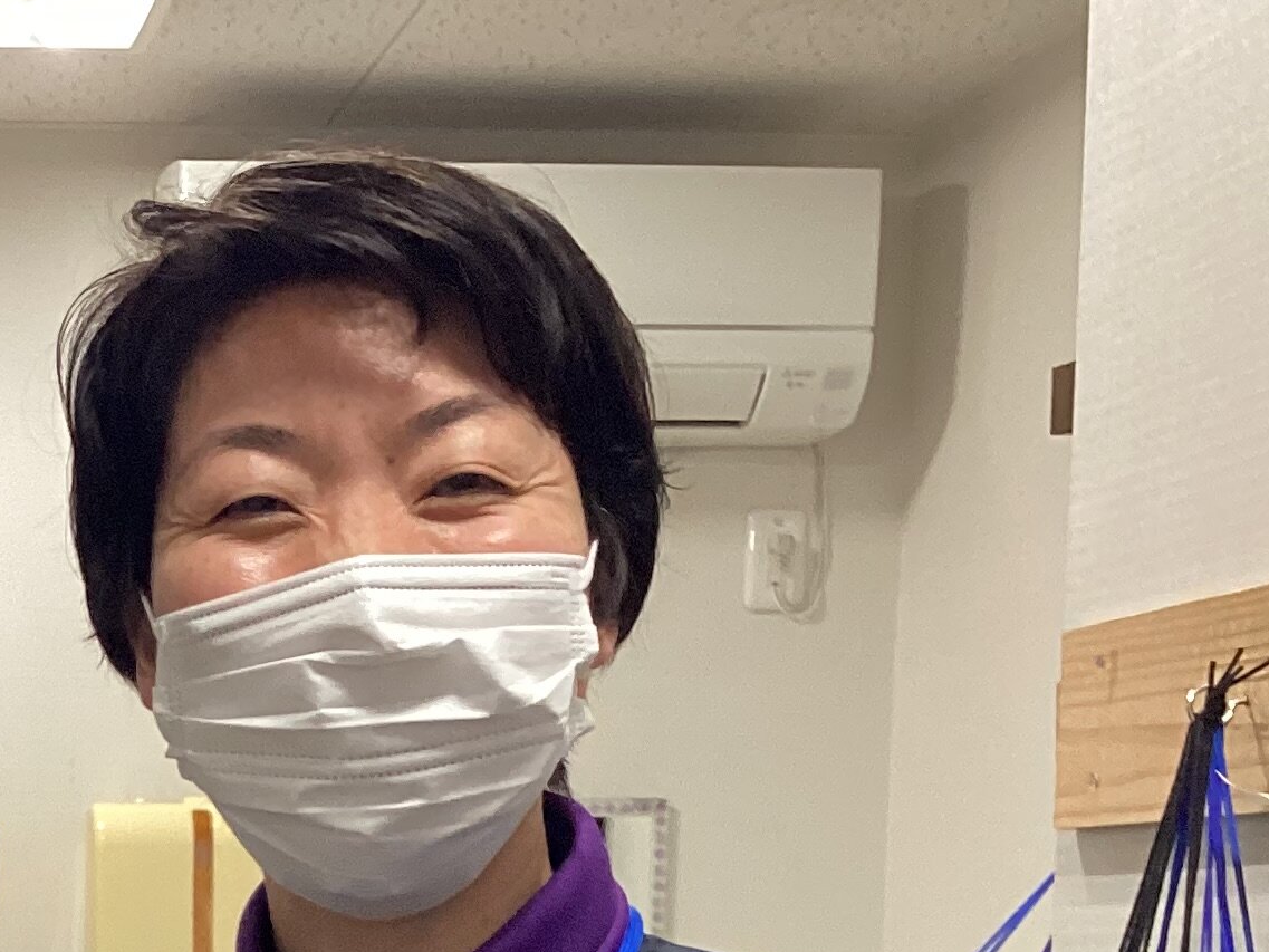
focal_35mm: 89
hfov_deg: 20.8
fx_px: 3263
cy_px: 1205
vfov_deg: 15.8
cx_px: -188
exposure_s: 1/60
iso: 160
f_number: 2.4
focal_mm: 3.3
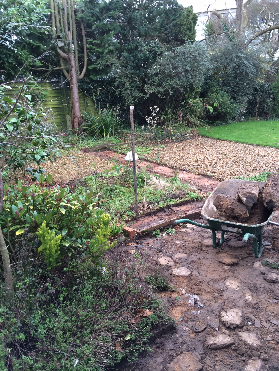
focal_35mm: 30
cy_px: 186
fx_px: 322
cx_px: 140
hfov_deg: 46.8
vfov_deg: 60.0
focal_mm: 4.12
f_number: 2.2
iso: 80
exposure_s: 1/30
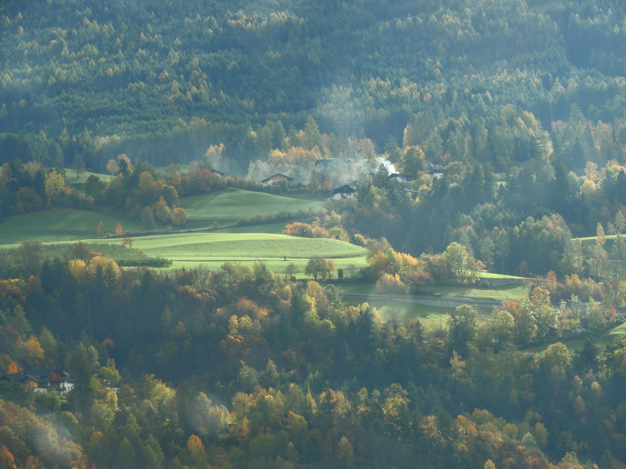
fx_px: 4521
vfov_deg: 5.9
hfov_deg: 7.9
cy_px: 234
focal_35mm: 250
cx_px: 313
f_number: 5.5
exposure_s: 1/200
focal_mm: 44.8
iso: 100
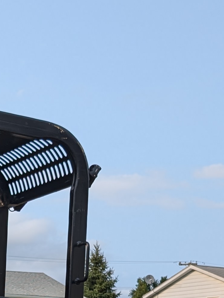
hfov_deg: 14.4
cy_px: 393
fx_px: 852
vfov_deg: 18.4
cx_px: -62
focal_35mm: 99
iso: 20
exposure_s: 1/495
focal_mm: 6.9
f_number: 1.68
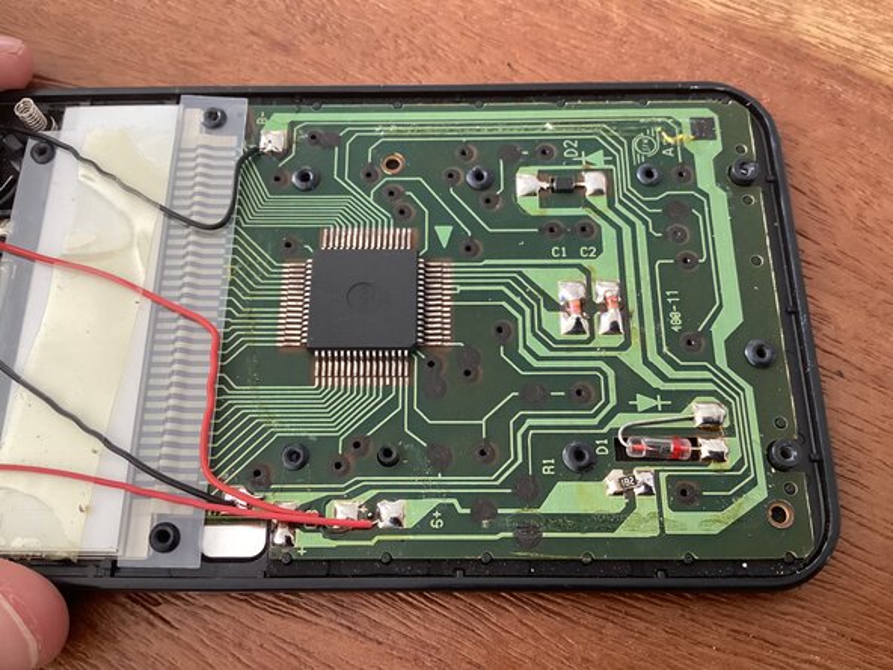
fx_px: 800
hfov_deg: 58.4
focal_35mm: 31
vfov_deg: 45.4
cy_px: 335
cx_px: 446
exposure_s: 1/40
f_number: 2.4
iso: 320
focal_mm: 3.3
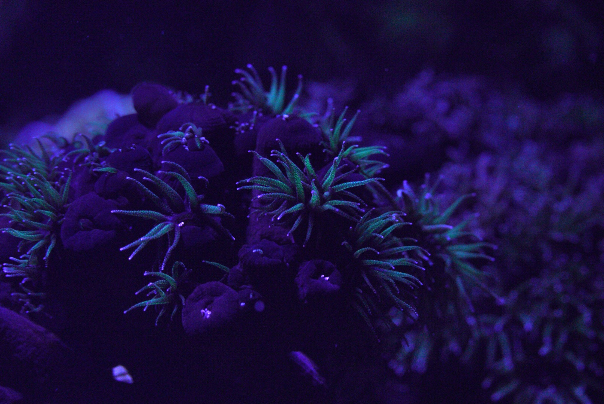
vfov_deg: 10.2
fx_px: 2267
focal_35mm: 135
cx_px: 302
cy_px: 202
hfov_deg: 15.2
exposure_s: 1/80
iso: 4000
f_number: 7.1
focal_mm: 90
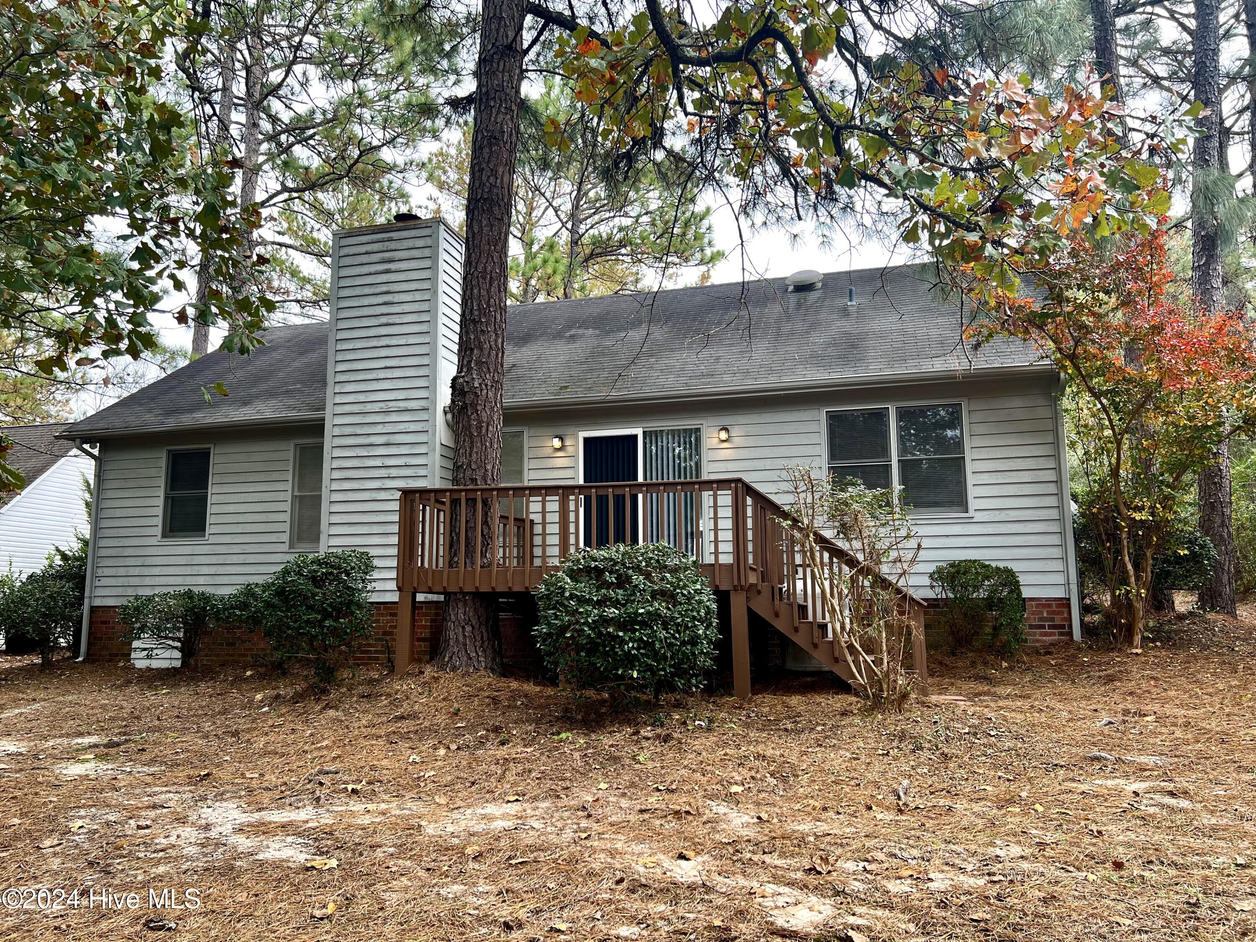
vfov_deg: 53.1
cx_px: 628
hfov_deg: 67.3
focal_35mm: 26
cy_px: 471
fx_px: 943
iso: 50
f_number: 1.5
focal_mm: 5.7
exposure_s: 1/419
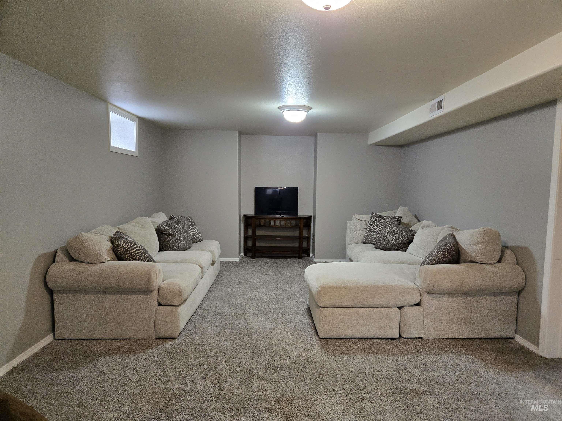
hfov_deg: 73.9
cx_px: 281
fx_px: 373
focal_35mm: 23
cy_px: 210
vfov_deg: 58.9
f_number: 1.8
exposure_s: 1/120
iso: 640
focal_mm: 5.4
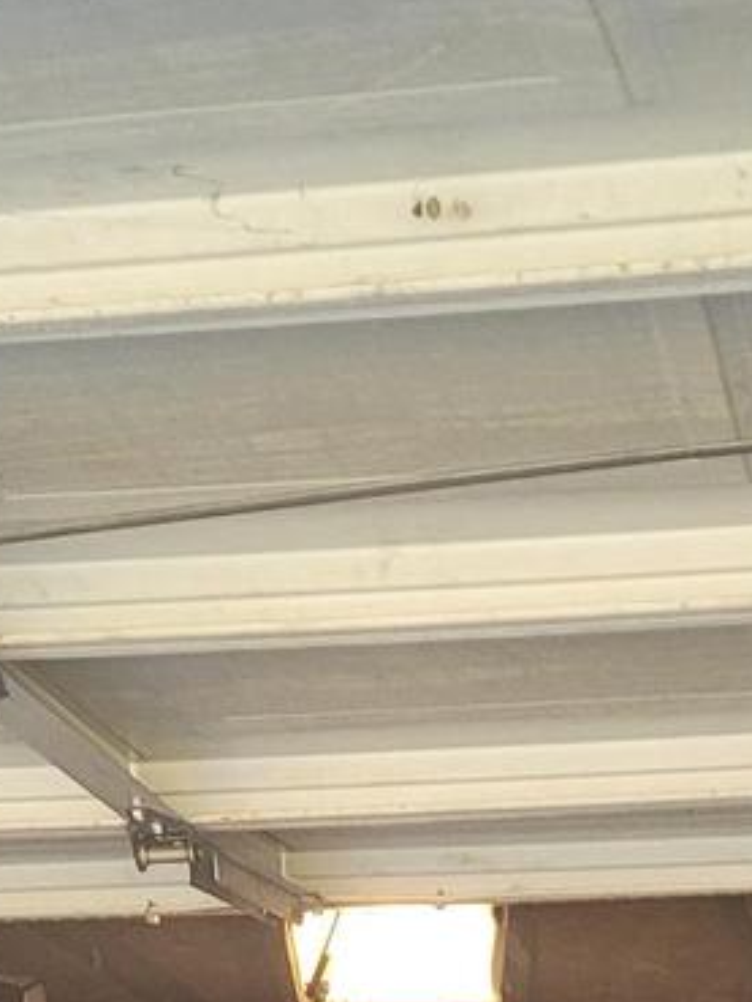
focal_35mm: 104
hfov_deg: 14.2
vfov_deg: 15.0
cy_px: 2069
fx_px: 3011
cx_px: 524
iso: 250
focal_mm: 7
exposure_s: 1/120
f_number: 1.8
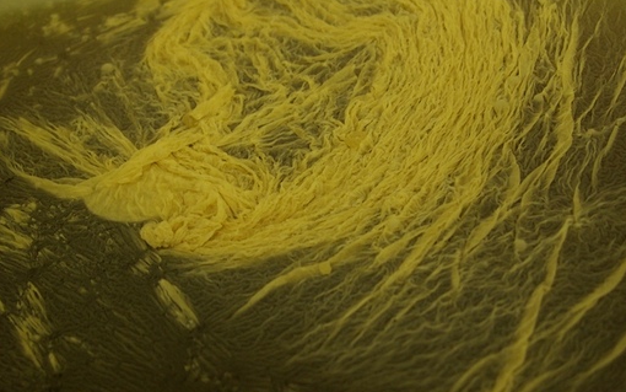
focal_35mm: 66
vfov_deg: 19.7
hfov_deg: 31.1
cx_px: 313
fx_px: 1126
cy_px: 165
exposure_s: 1/40
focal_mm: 10.28
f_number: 3.2
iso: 80
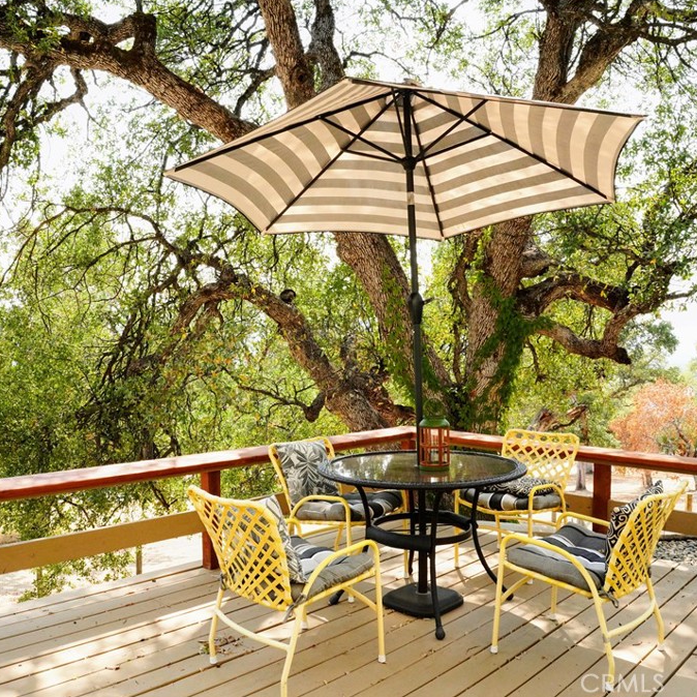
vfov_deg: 52.5
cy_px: 345
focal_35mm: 31
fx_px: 706
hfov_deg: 52.5
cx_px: 336
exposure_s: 1/800
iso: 6400
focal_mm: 24
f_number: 16
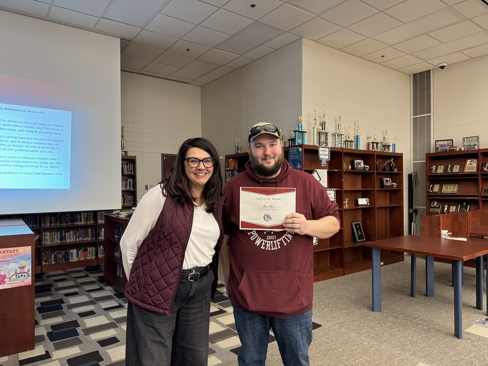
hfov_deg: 71.6
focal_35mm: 24
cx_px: 244
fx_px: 338
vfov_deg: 56.8
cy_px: 183
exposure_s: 1/60
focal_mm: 6.76
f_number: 1.78
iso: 500
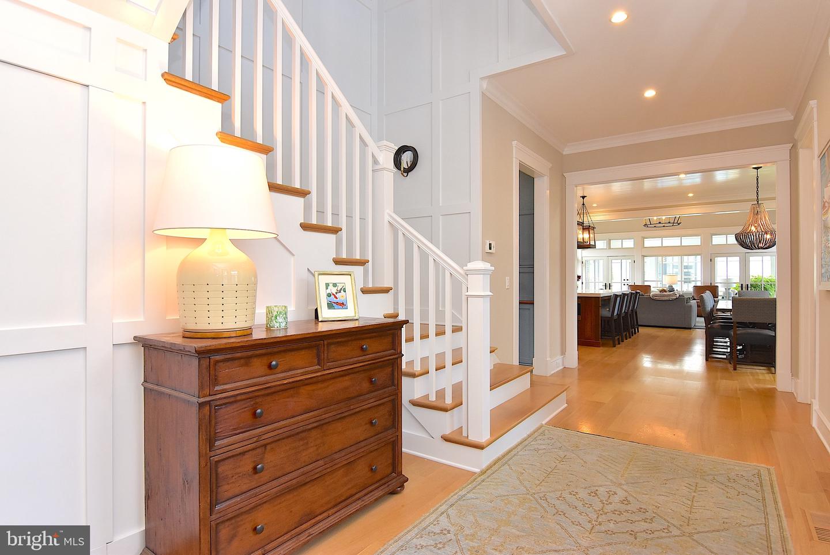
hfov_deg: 90.0
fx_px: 415
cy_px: 278
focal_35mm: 18
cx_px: 415
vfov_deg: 67.5
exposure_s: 1/50
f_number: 8
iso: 800
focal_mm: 12
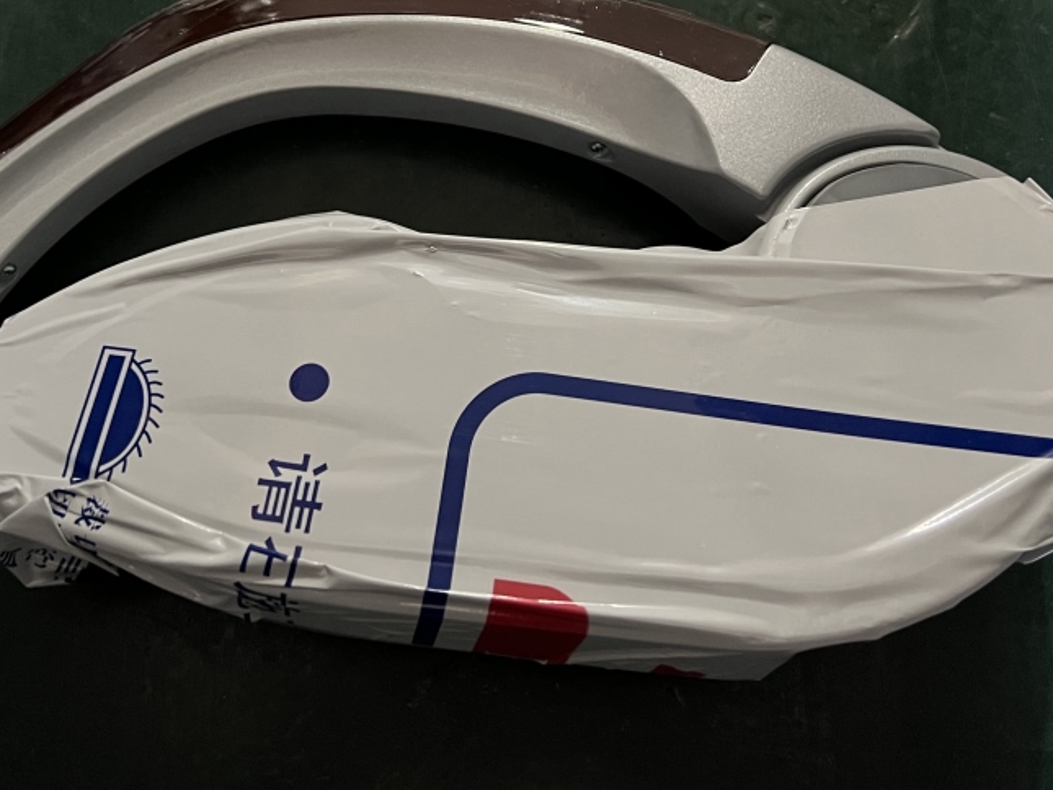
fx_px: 1217
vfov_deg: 35.2
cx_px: 470
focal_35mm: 40
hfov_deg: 46.7
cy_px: 202
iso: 500
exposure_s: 1/25
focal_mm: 5.7
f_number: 1.5
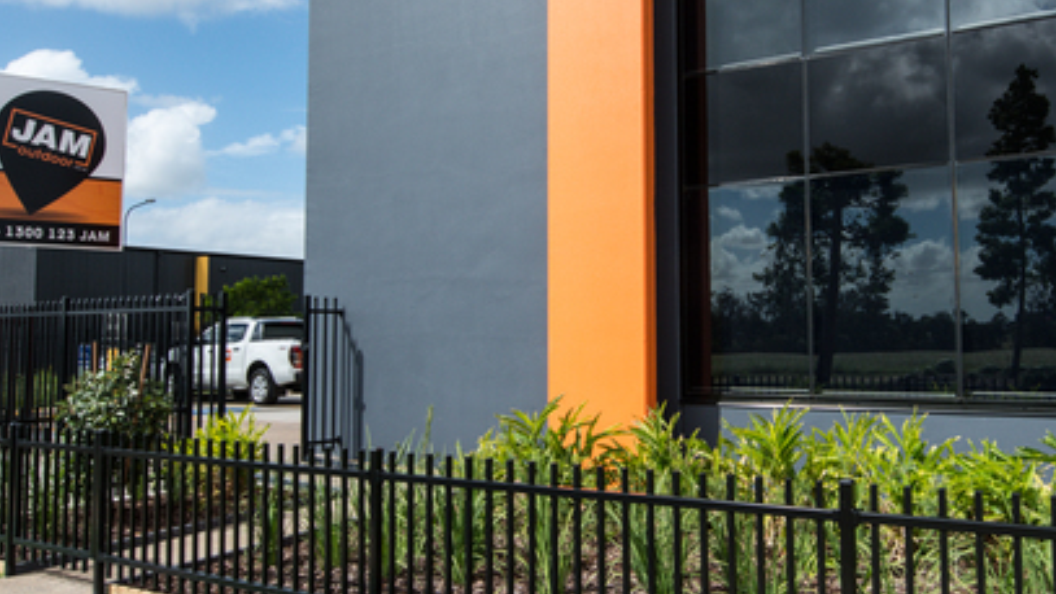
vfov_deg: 34.6
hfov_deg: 57.4
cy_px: 272
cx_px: 656
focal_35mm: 34
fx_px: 952
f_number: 9
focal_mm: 14
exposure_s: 1/500
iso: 200
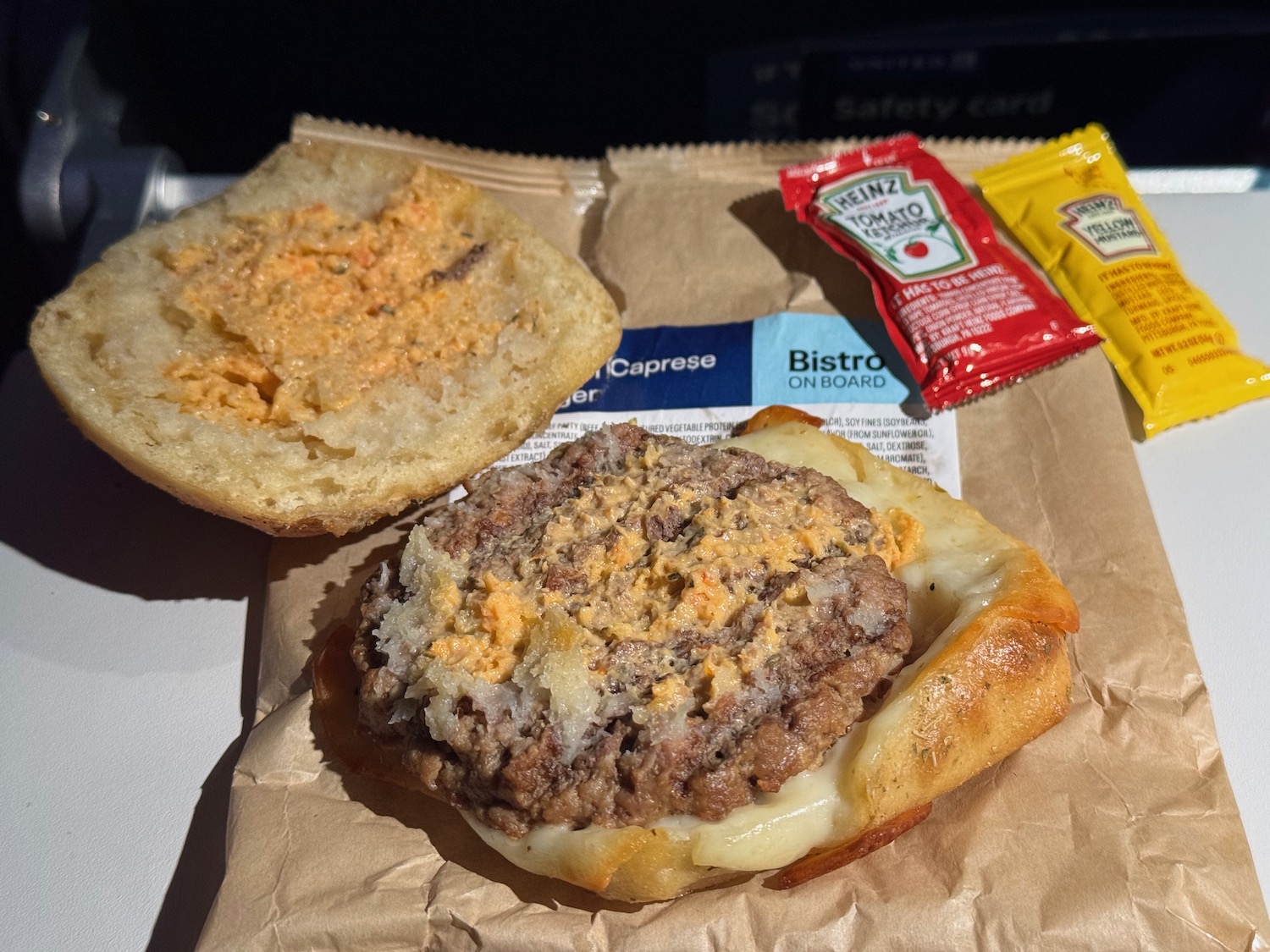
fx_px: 1761
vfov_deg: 30.3
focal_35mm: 48
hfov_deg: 39.7
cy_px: 476
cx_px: 635
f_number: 1.78
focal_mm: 6.76
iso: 250
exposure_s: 1/47
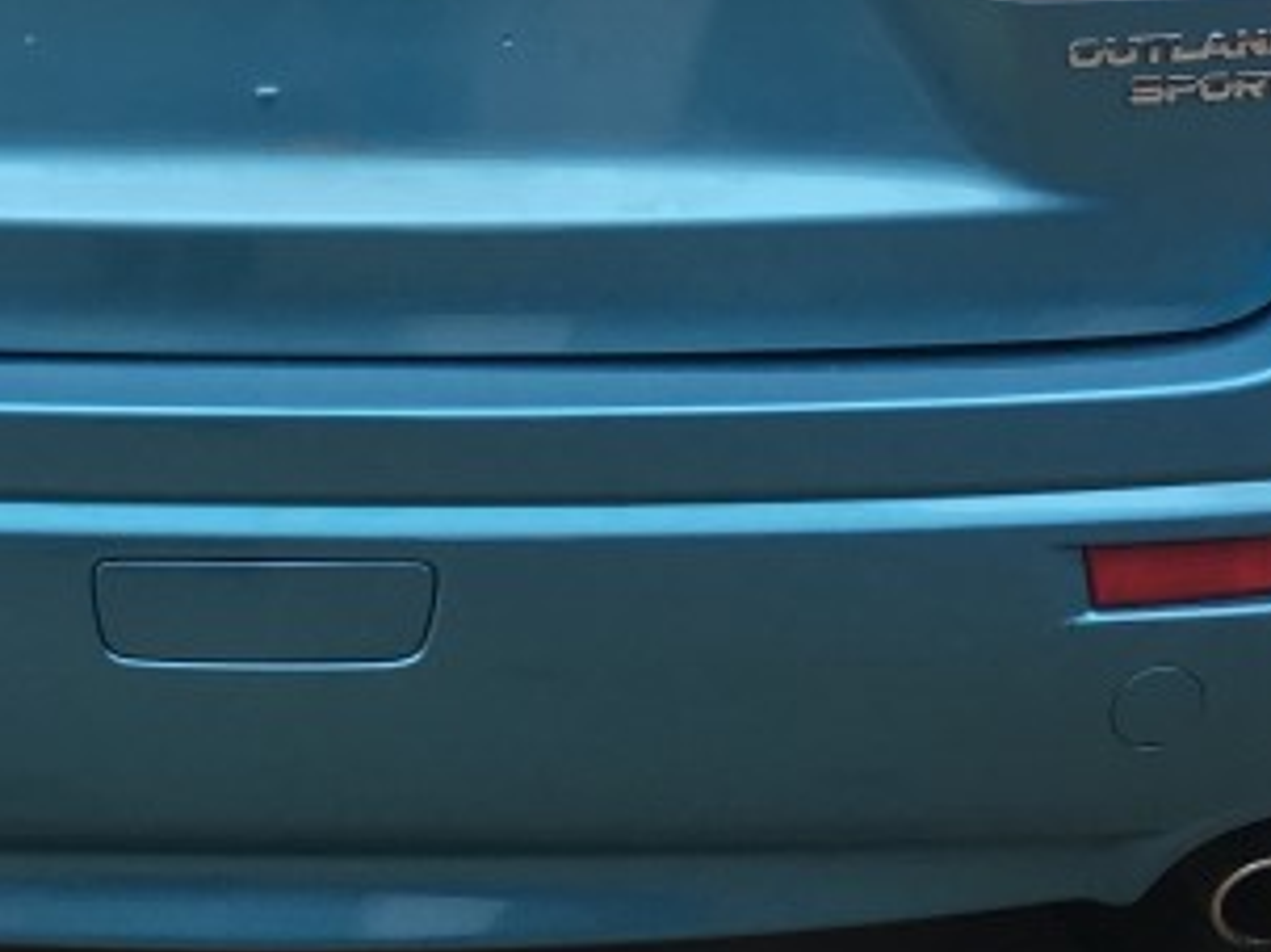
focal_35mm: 98
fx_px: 3597
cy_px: -4
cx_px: 59
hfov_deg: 19.6
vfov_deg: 14.8
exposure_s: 1/120
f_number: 2.2
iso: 40
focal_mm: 4.15
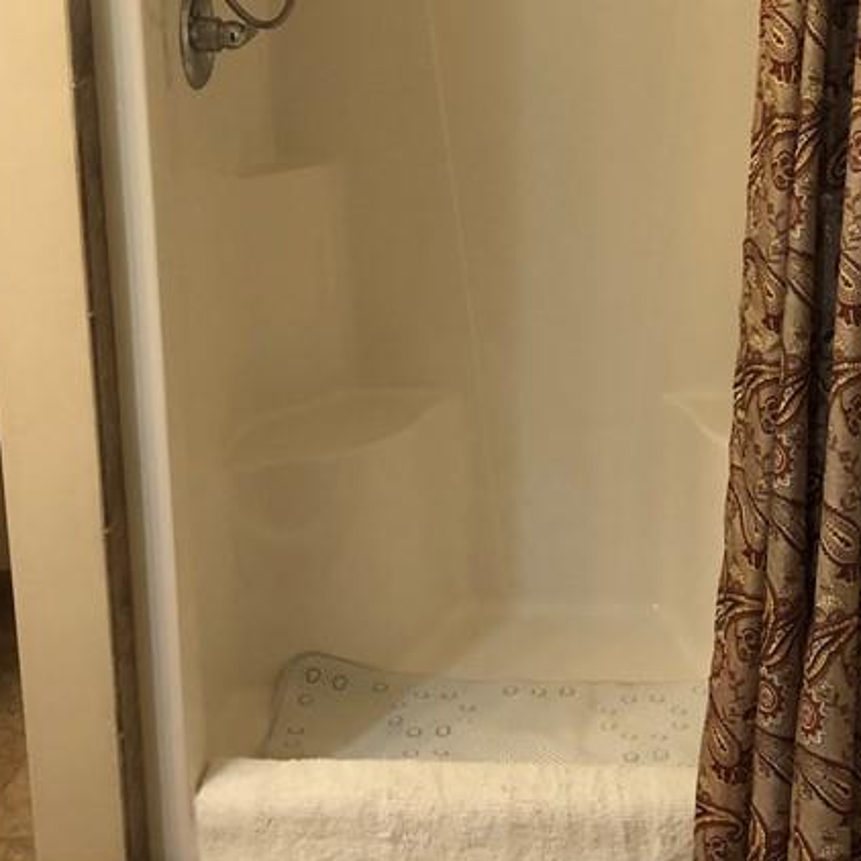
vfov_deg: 28.2
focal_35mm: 60
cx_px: 500
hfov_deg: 28.6
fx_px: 1688
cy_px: 229
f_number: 1.8
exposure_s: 1/15
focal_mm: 3.99
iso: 50
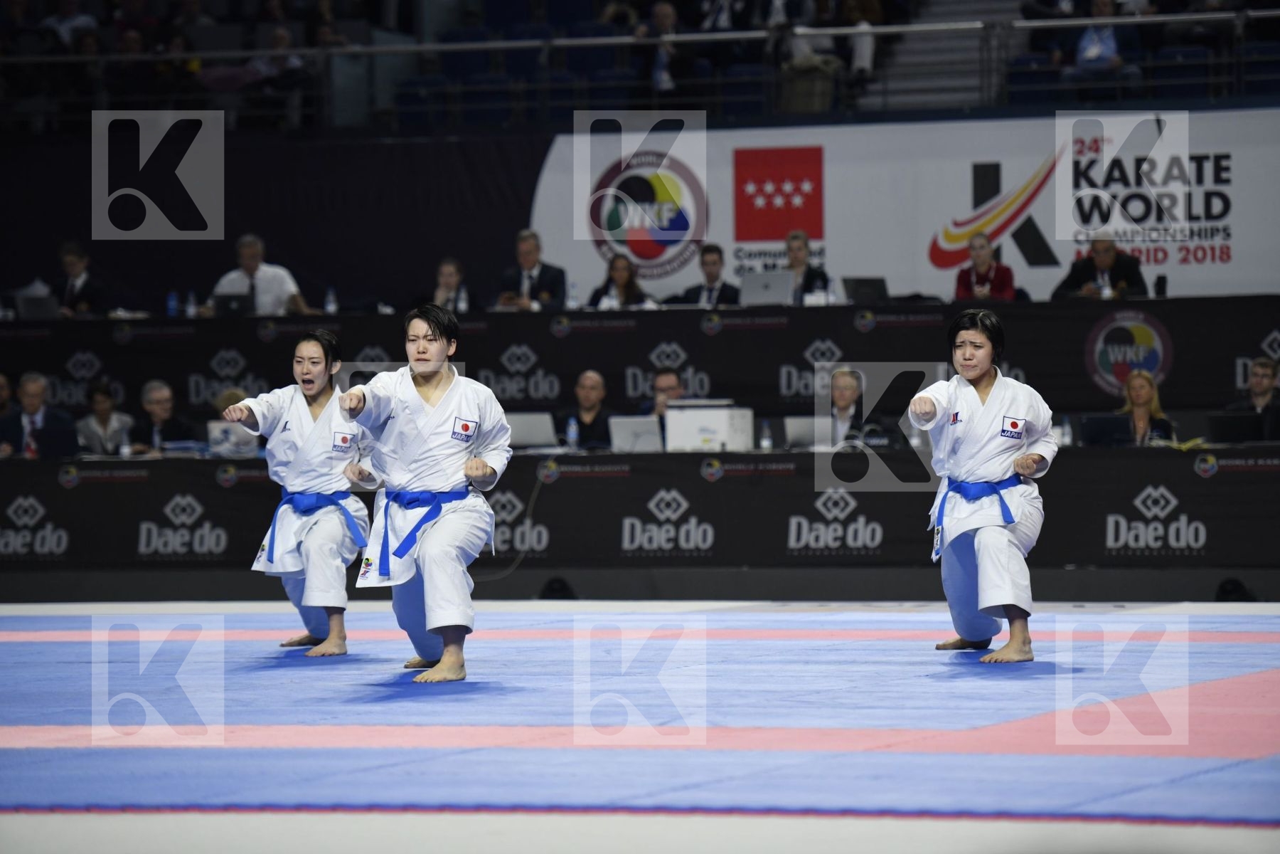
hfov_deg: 13.2
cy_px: 427
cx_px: 640
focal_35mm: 155
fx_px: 5511
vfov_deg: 8.9
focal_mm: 155
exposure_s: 1/800
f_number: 2.8
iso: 800
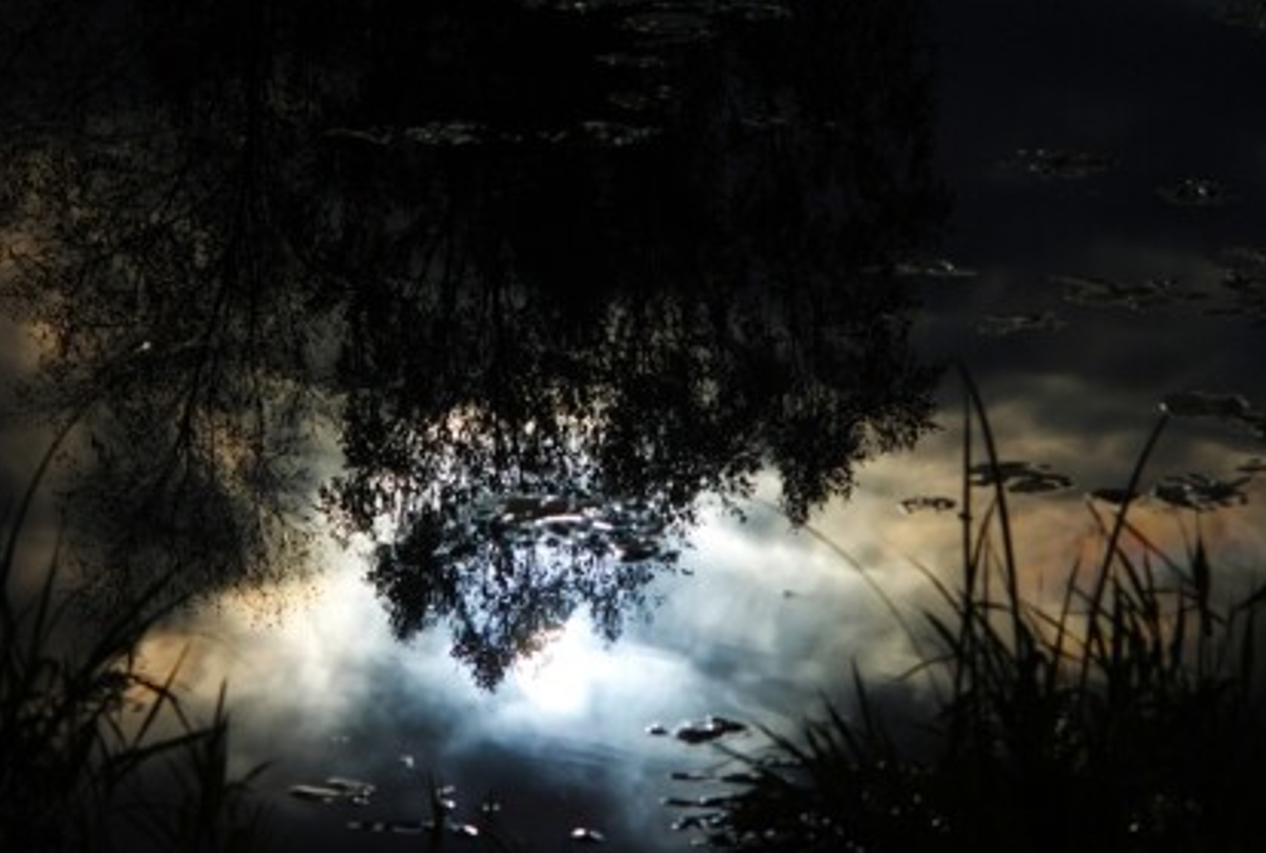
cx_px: 618
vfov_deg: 6.5
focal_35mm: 212
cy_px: 442
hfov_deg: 9.7
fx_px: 7480
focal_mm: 130
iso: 100
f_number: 13
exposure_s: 1/1000
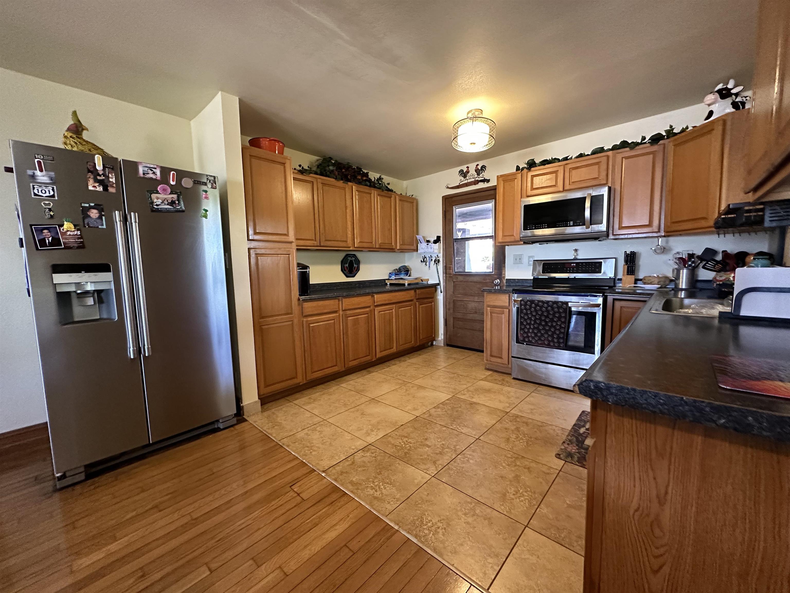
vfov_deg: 85.7
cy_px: 296
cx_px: 395
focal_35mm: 14
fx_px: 320
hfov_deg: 102.1
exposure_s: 1/60
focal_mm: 2.22
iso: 500
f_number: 2.2
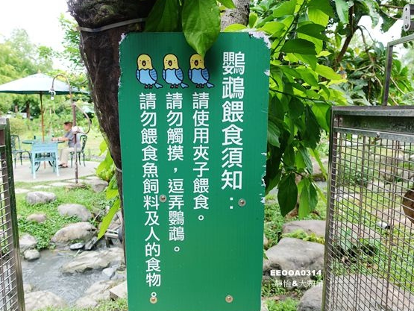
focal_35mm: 27
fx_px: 323
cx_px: 193
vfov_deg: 51.4
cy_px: 156
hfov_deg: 65.2
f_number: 2.8
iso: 125
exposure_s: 1/80
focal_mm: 8.8
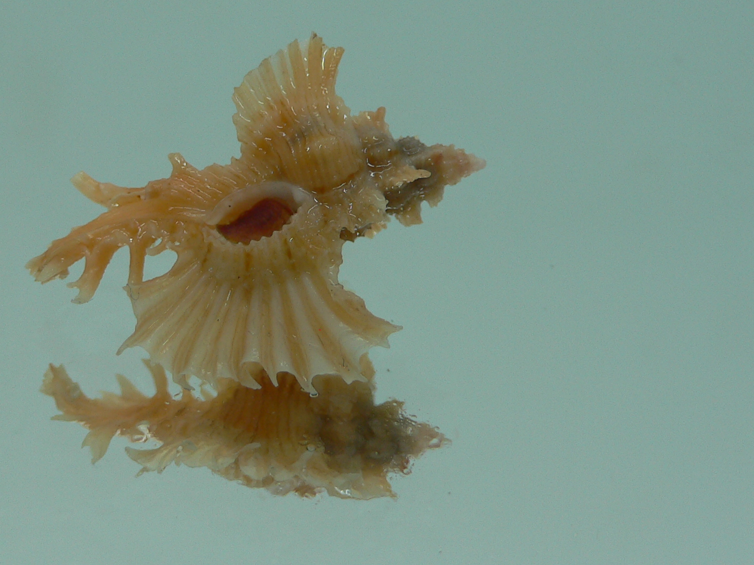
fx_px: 1089
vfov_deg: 29.1
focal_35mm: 50
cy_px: 250
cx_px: 260
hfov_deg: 37.8
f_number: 2.8
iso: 80
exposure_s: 1/80
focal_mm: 4.6
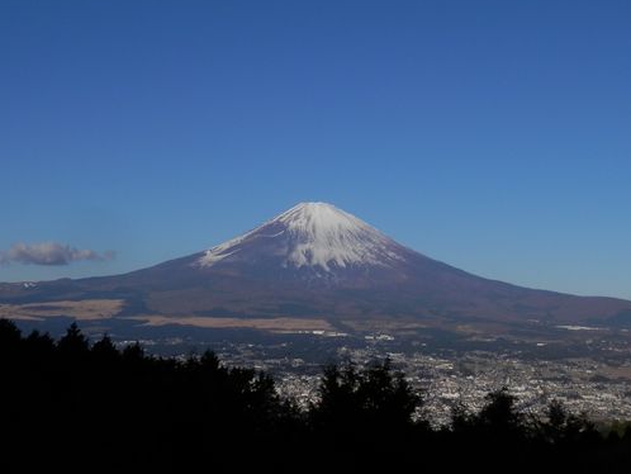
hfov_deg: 36.0
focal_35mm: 53
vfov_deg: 27.5
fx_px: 967
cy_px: 204
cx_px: 375
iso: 80
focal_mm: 6
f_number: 9.7
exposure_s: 1/320
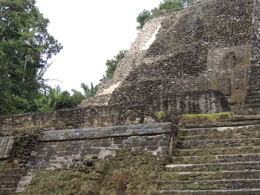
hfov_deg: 30.7
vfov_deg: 23.3
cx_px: 149
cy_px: 113
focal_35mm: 63
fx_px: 473
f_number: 3.3
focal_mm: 7.1
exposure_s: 1/400
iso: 100
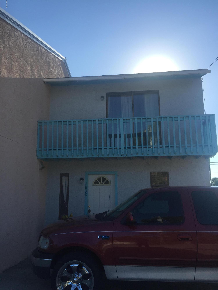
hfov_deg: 48.2
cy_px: 145
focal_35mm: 29
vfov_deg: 61.7
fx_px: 244
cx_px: 109
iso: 32
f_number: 2.2
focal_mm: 4.15
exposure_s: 1/1883
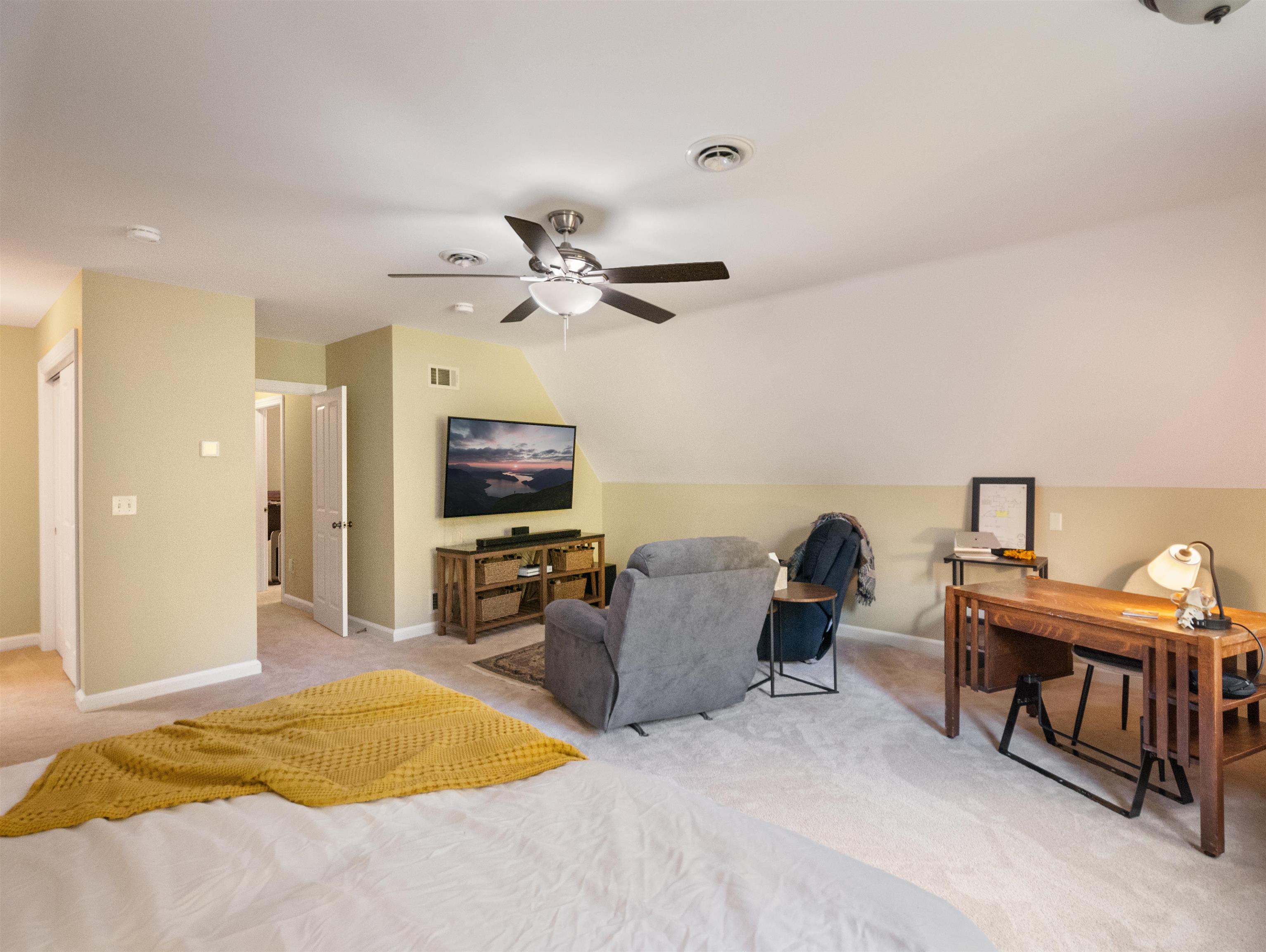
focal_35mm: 16
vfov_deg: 78.2
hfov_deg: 94.5
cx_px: 633
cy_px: 476
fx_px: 586
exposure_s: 1/125
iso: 2500
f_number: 2.8
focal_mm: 8
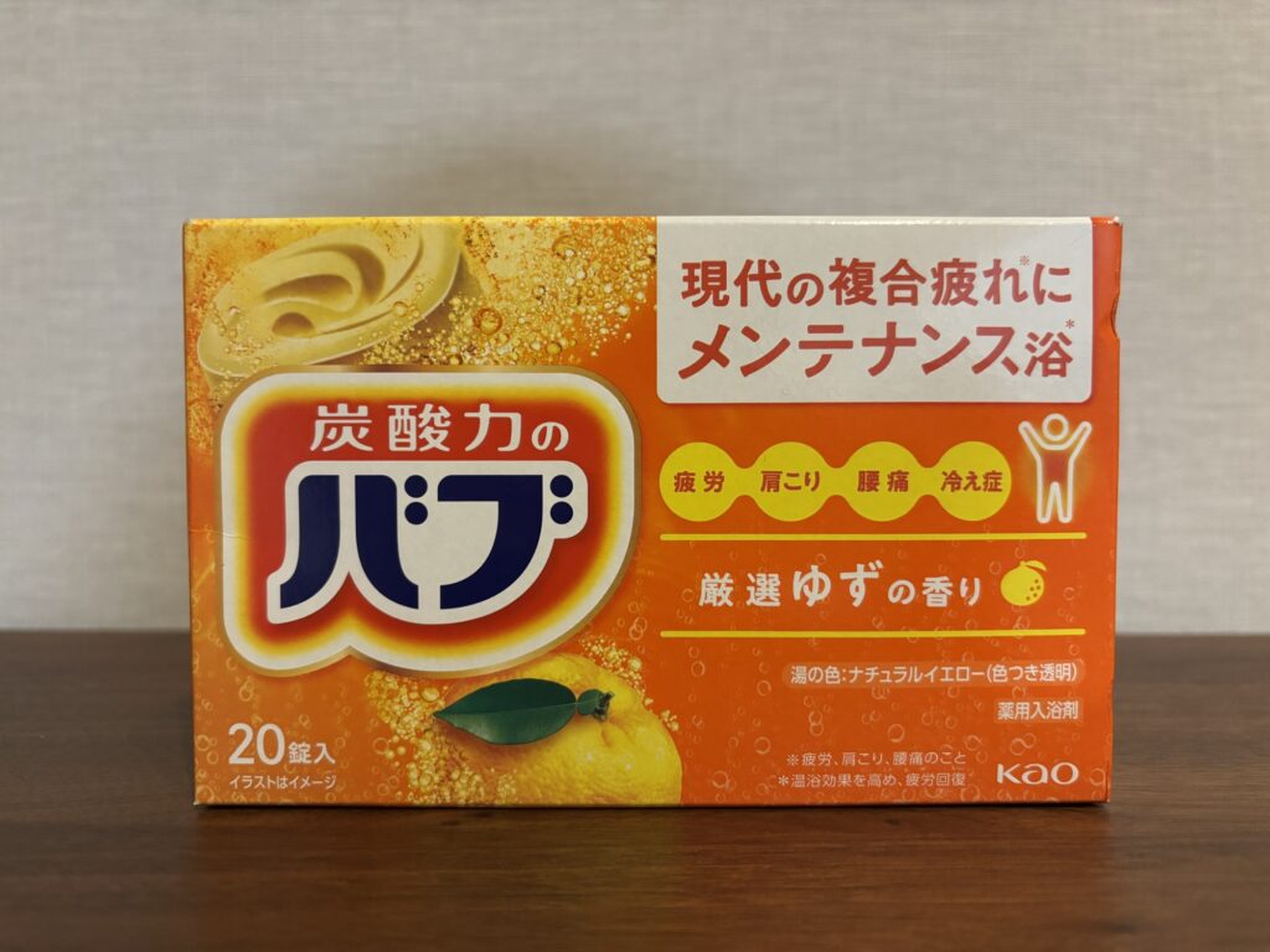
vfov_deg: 53.1
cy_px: 476
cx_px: 635
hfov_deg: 67.3
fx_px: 954
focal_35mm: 26
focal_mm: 5.96
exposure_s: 1/50
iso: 500
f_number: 1.6
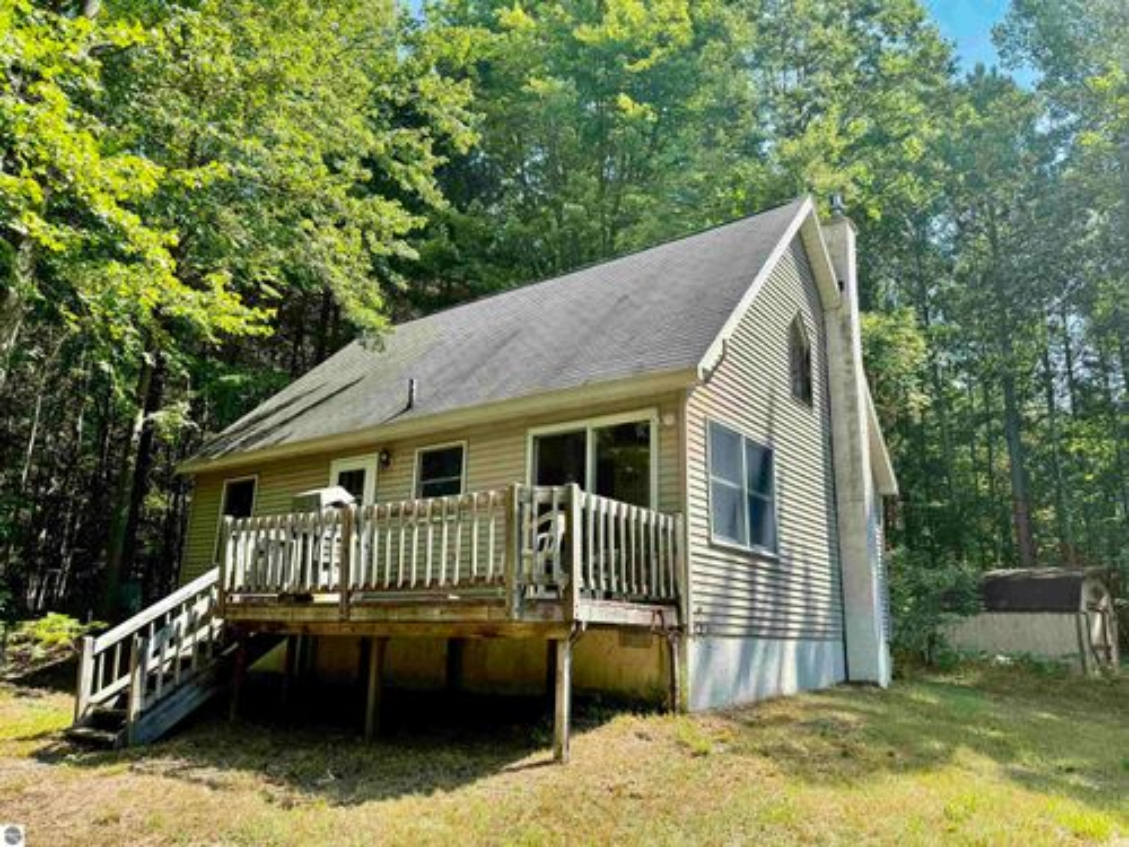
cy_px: 424
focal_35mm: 24
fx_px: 783
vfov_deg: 56.8
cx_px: 564
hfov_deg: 71.6
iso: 80
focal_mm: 6.76
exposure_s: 1/1553
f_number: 1.78
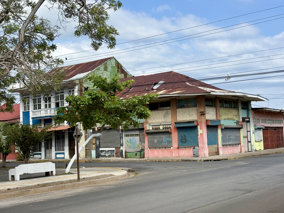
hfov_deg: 36.8
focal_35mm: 52
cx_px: 142
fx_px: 427
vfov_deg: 28.0
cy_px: 106
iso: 32
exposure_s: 1/3125
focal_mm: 5.96
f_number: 1.6
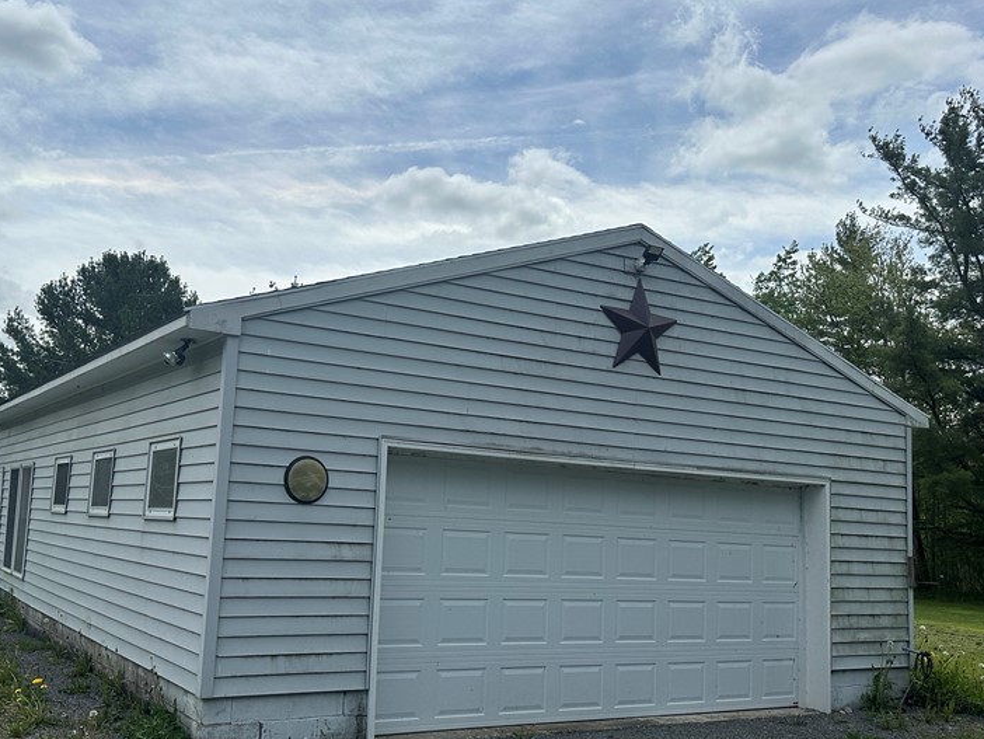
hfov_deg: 52.4
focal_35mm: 35
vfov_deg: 40.7
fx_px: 995
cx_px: 418
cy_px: 402
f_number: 1.78
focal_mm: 6.86
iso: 80
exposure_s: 1/8929
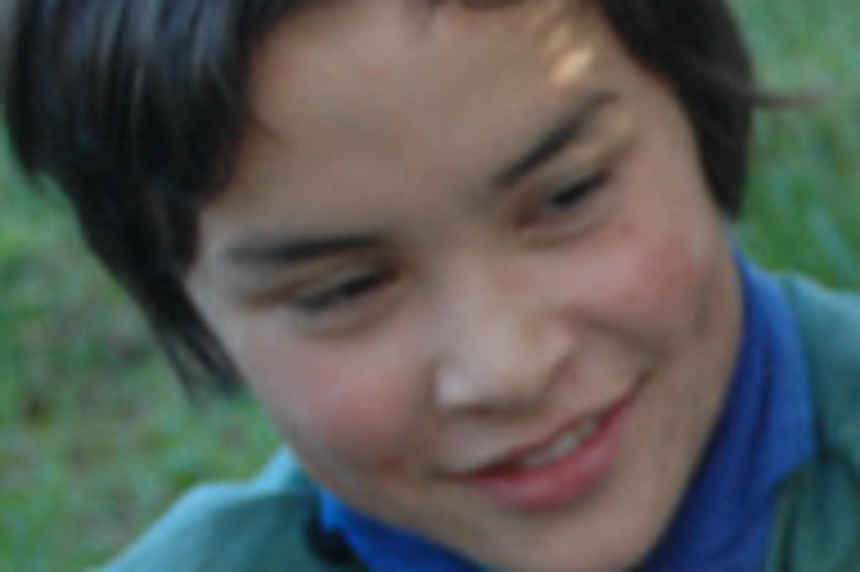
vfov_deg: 6.5
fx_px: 4940
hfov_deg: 9.5
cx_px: 1522
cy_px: 1049
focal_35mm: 207
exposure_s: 1/100
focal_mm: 35
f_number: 5
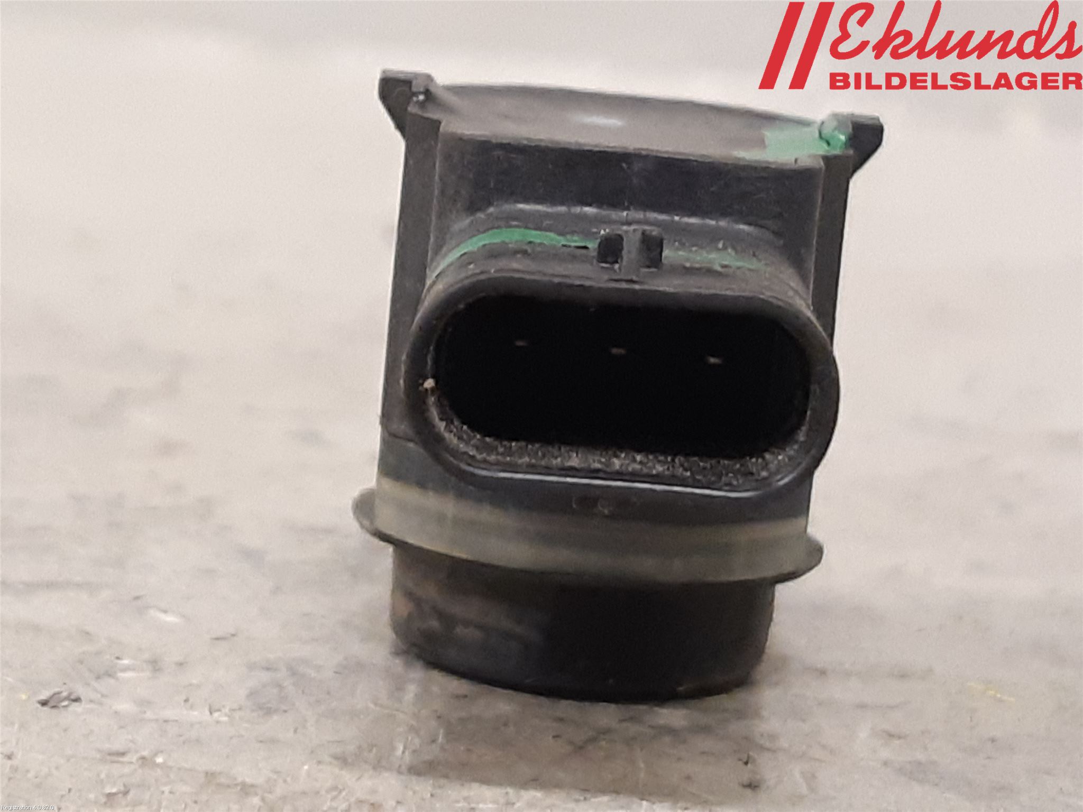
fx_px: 813
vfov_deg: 53.1
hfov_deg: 67.3
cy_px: 406
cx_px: 542
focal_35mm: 26
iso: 200
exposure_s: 1/33
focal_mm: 3.93
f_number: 1.7
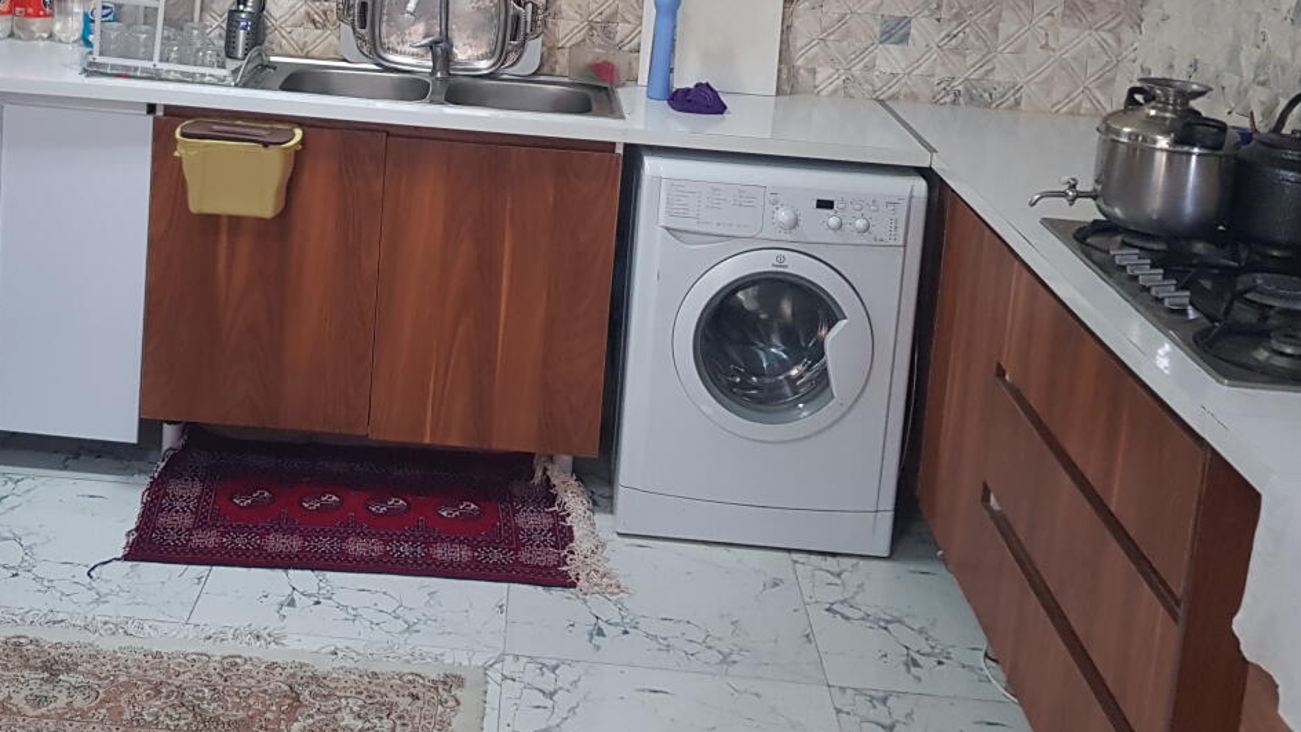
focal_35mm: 48
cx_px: 431
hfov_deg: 42.3
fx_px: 1656
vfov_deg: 24.2
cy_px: 65
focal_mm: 4.2
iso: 160
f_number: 1.7
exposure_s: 1/50
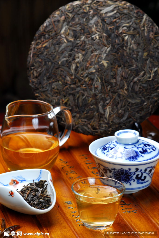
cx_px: 80
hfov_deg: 10.8
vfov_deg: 16.1
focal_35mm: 128
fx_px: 843
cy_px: 119
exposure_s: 1/30
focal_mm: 85
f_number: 11
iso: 100
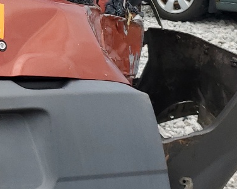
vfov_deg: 14.3
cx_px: -109
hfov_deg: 16.4
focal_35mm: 108
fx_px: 758
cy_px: 75
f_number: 1.5
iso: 50
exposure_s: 1/2000
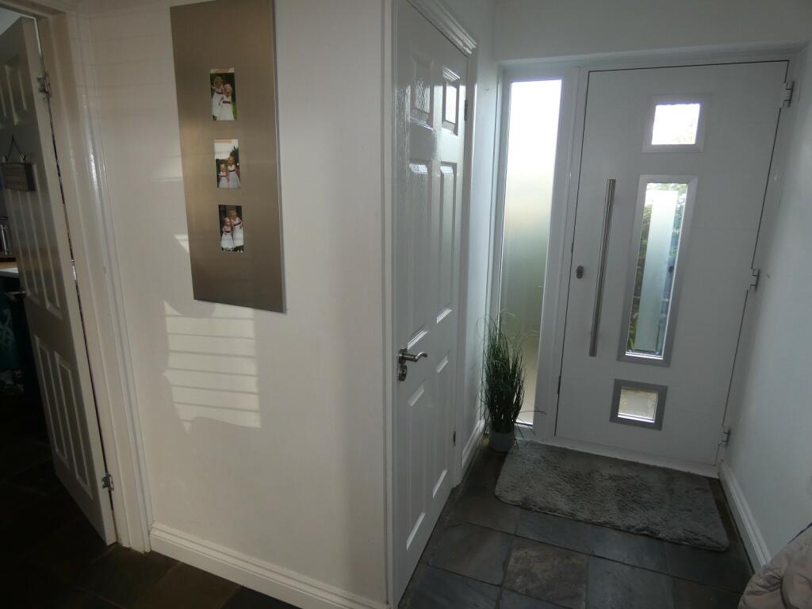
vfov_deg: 66.0
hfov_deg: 81.7
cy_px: 304
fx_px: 469
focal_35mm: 20
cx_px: 406
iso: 160
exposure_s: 1/60
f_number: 2.8
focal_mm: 3.6
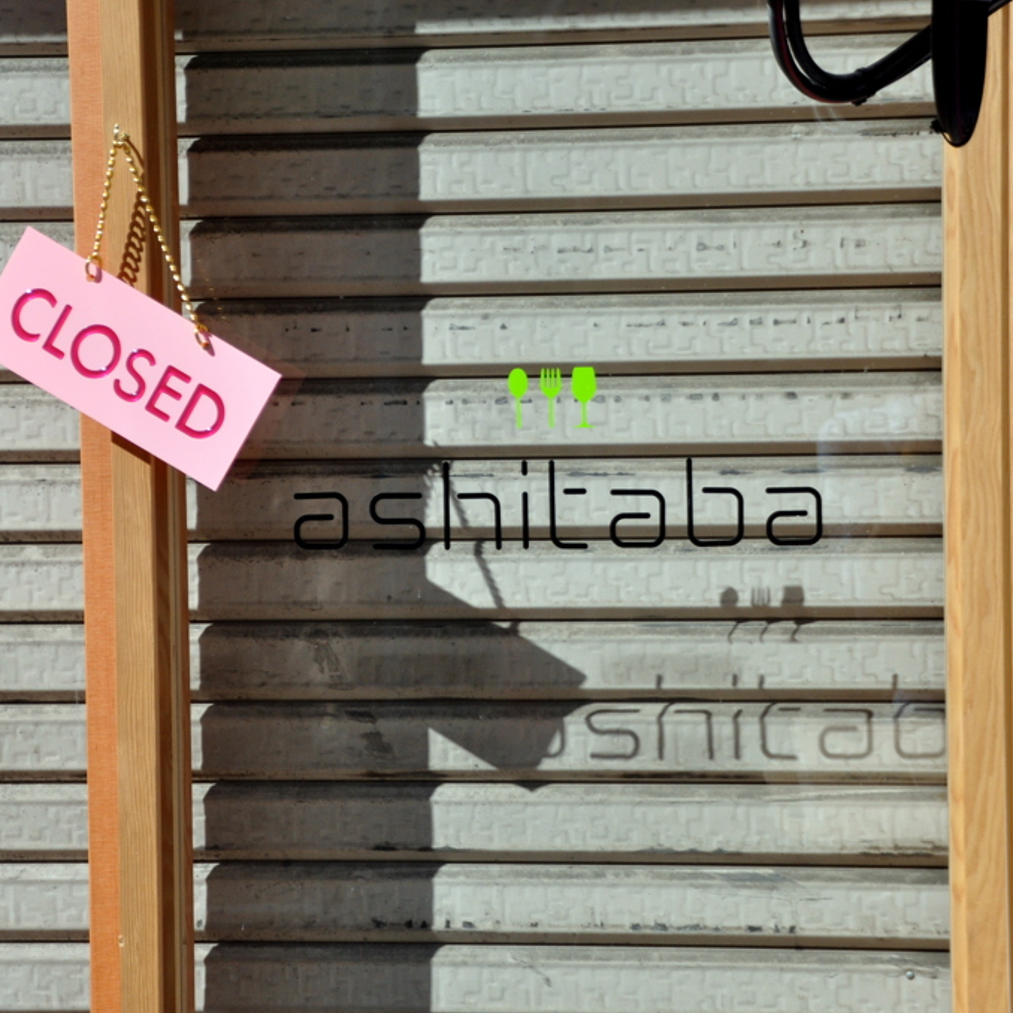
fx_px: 3311
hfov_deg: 17.4
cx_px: 477
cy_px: 506
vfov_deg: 17.4
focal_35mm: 100
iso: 400
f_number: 4.8
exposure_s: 1/2500
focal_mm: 52
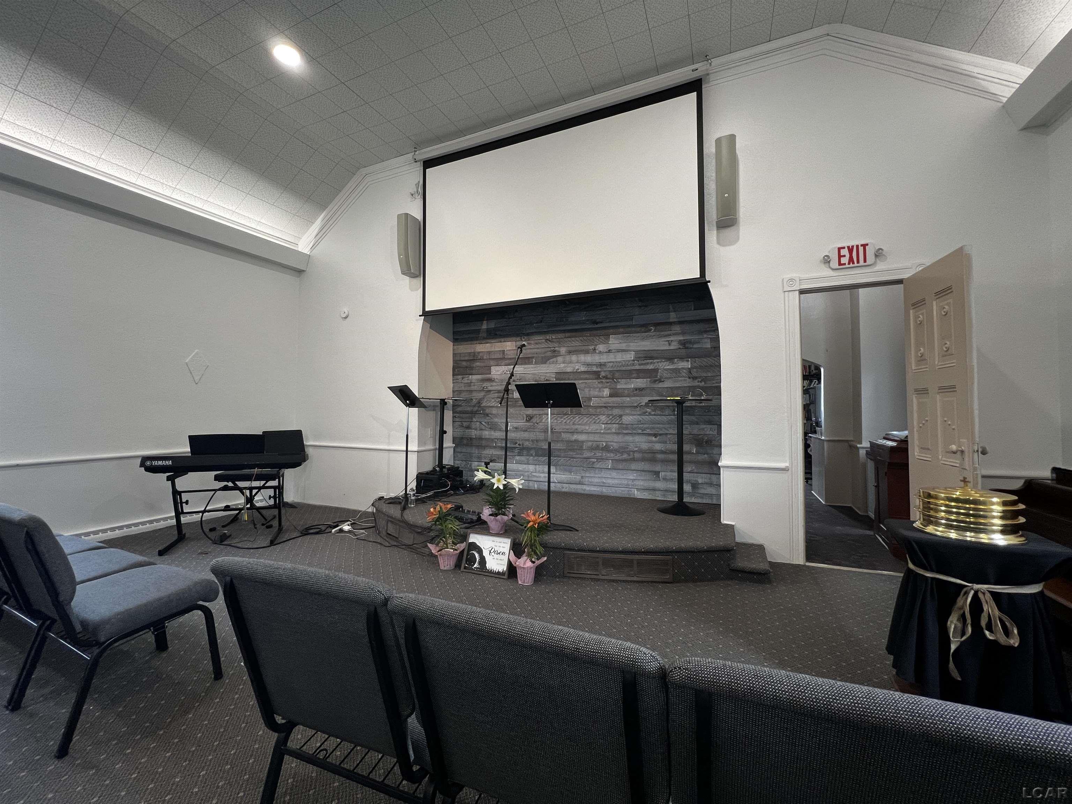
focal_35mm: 13
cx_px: 536
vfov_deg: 89.9
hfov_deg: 106.2
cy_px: 402
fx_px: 403
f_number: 1.8
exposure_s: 1/60
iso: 160
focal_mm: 1.57
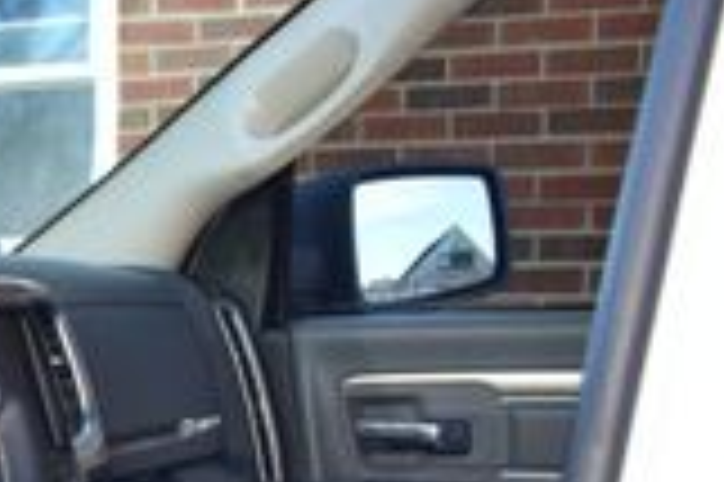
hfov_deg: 16.6
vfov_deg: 12.4
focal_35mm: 107
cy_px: 622
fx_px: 2150
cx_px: -499
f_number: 3.5
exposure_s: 1/100
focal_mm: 18
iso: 200
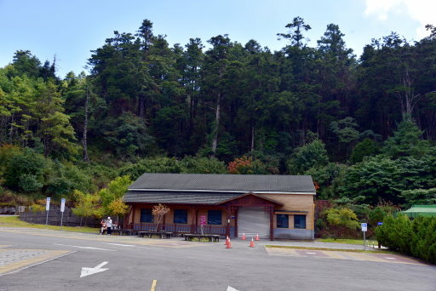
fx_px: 412
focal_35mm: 34
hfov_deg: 55.8
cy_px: 146
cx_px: 218
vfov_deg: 38.9
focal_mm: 34
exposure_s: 1/125
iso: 100
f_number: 7.1
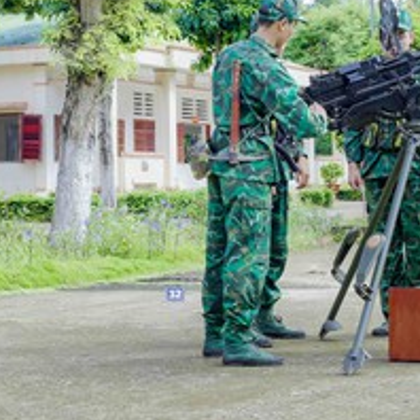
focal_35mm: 88
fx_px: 1208
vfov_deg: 19.6
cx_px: 157
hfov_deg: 19.7
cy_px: 130
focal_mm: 32
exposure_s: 1/100
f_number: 6.3
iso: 100
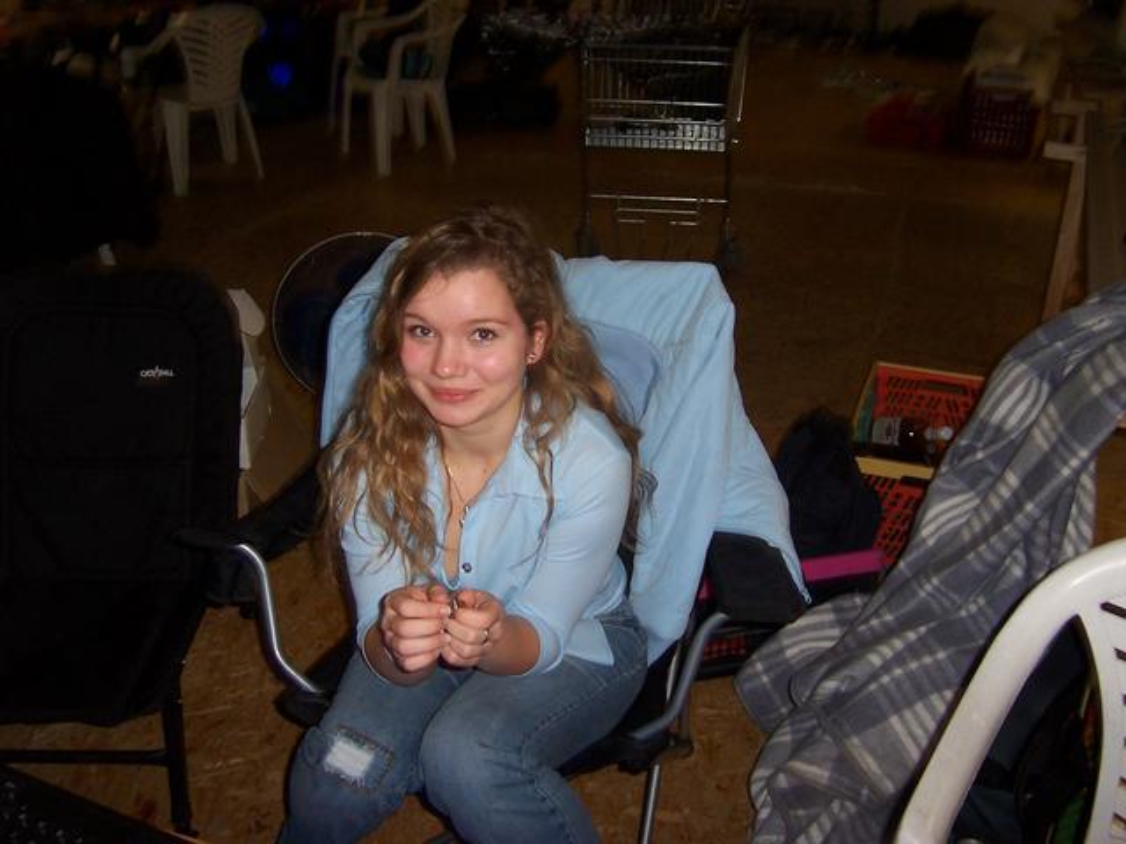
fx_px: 1138
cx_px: 563
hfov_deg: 52.6
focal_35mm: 35
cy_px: 422
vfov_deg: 40.7
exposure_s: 1/30
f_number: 2.8
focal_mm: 5.6
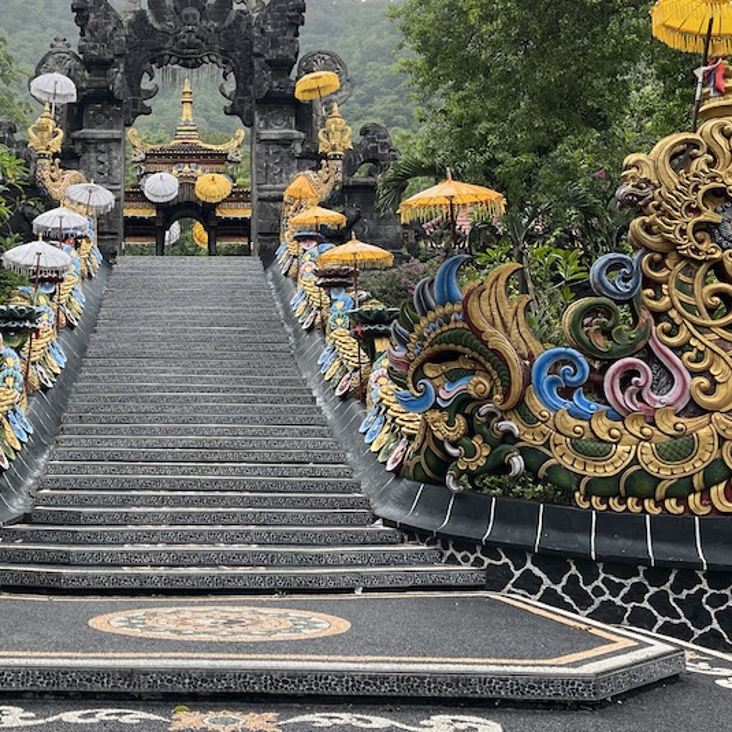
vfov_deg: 37.8
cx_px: 178
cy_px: 228
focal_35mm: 44
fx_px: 1053
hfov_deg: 37.4
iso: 50
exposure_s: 1/368
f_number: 1.6
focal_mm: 5.1
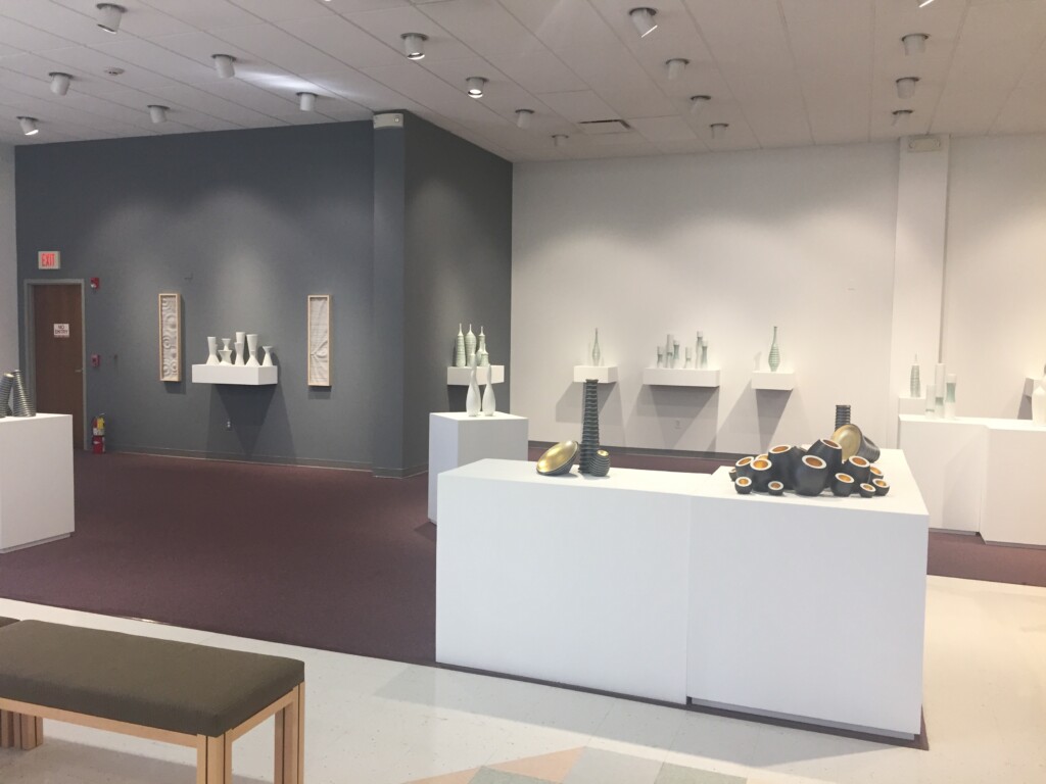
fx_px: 876
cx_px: 523
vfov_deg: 48.2
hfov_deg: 61.7
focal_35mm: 29
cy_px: 392
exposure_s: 1/30
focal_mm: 4.15
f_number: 2.2
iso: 50
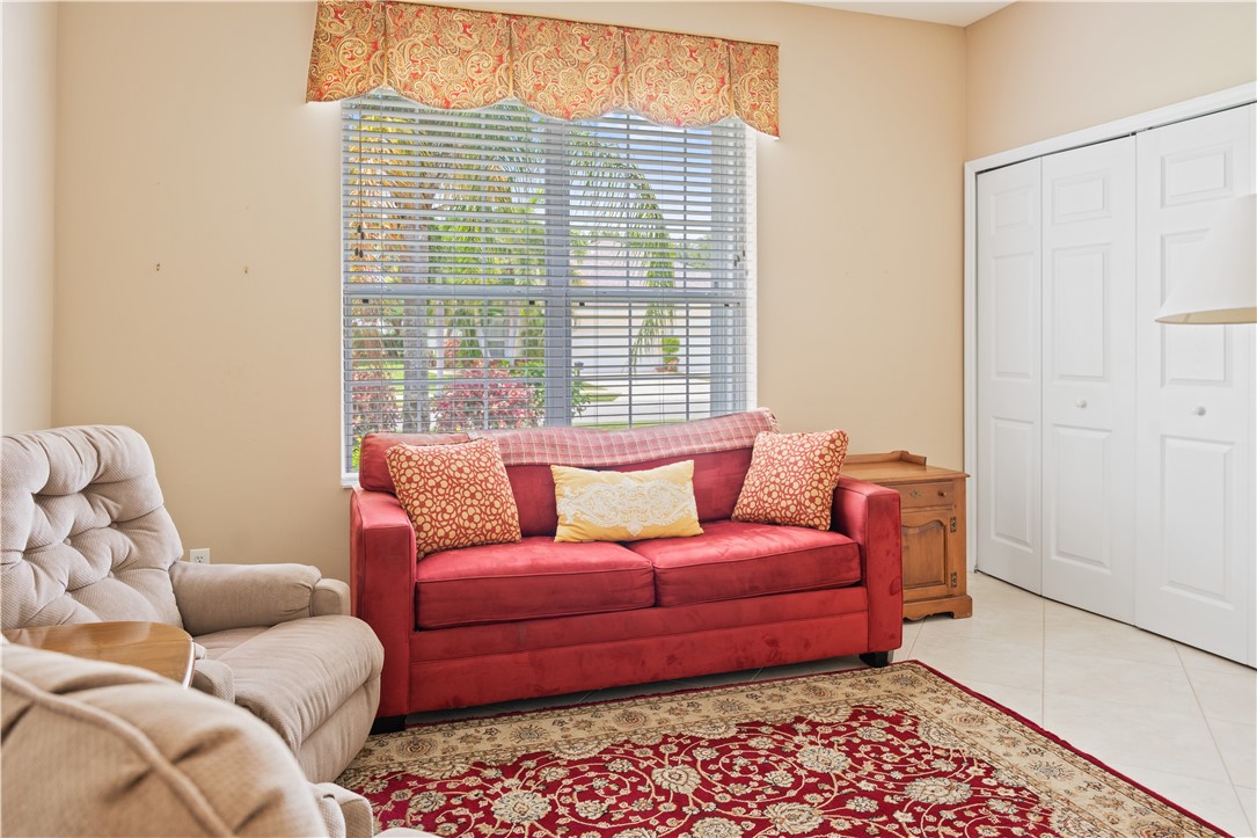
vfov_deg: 53.1
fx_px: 838
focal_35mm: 24
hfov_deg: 73.8
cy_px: 419
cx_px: 628
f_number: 5
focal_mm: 24
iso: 1000
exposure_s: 1/20
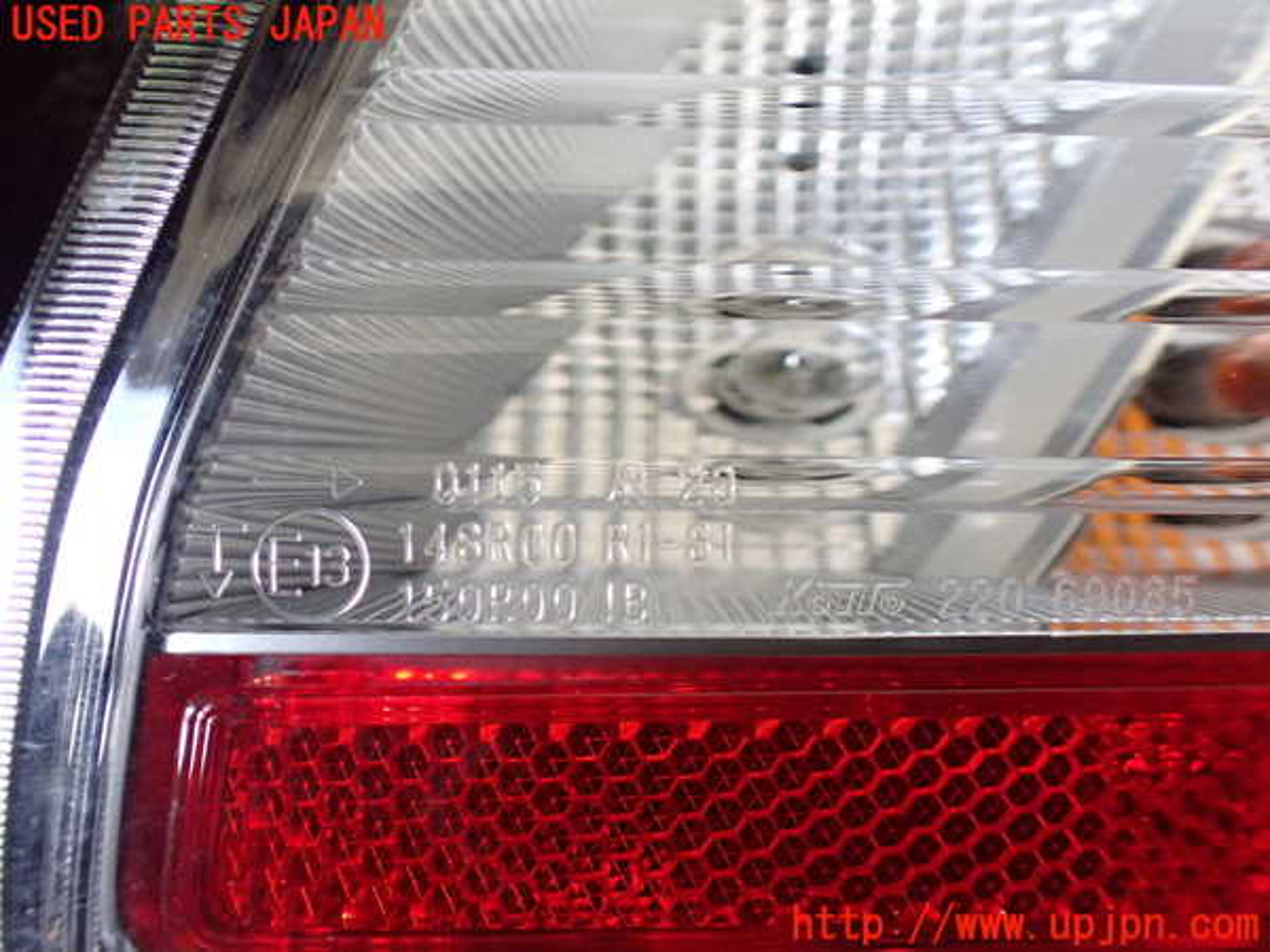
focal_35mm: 30
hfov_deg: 60.0
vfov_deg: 46.8
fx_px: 1101
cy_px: 476
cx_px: 635
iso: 800
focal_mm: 5.4
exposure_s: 1/100
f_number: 2.3
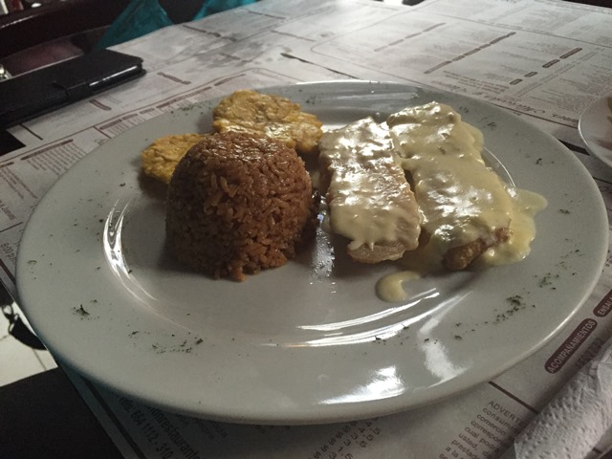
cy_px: 230
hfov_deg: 61.7
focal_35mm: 29
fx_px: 513
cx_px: 306
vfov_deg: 48.2
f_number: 2.2
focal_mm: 4.15
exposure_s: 1/30
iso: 250
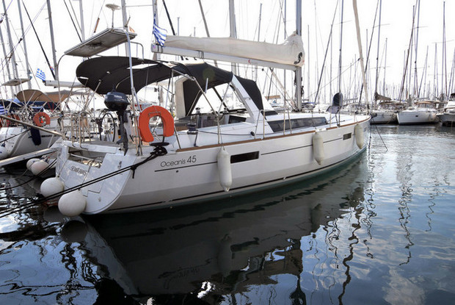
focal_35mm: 24
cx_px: 228
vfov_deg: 53.3
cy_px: 152
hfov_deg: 73.7
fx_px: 304
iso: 1600
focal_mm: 16
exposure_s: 1/640
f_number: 13
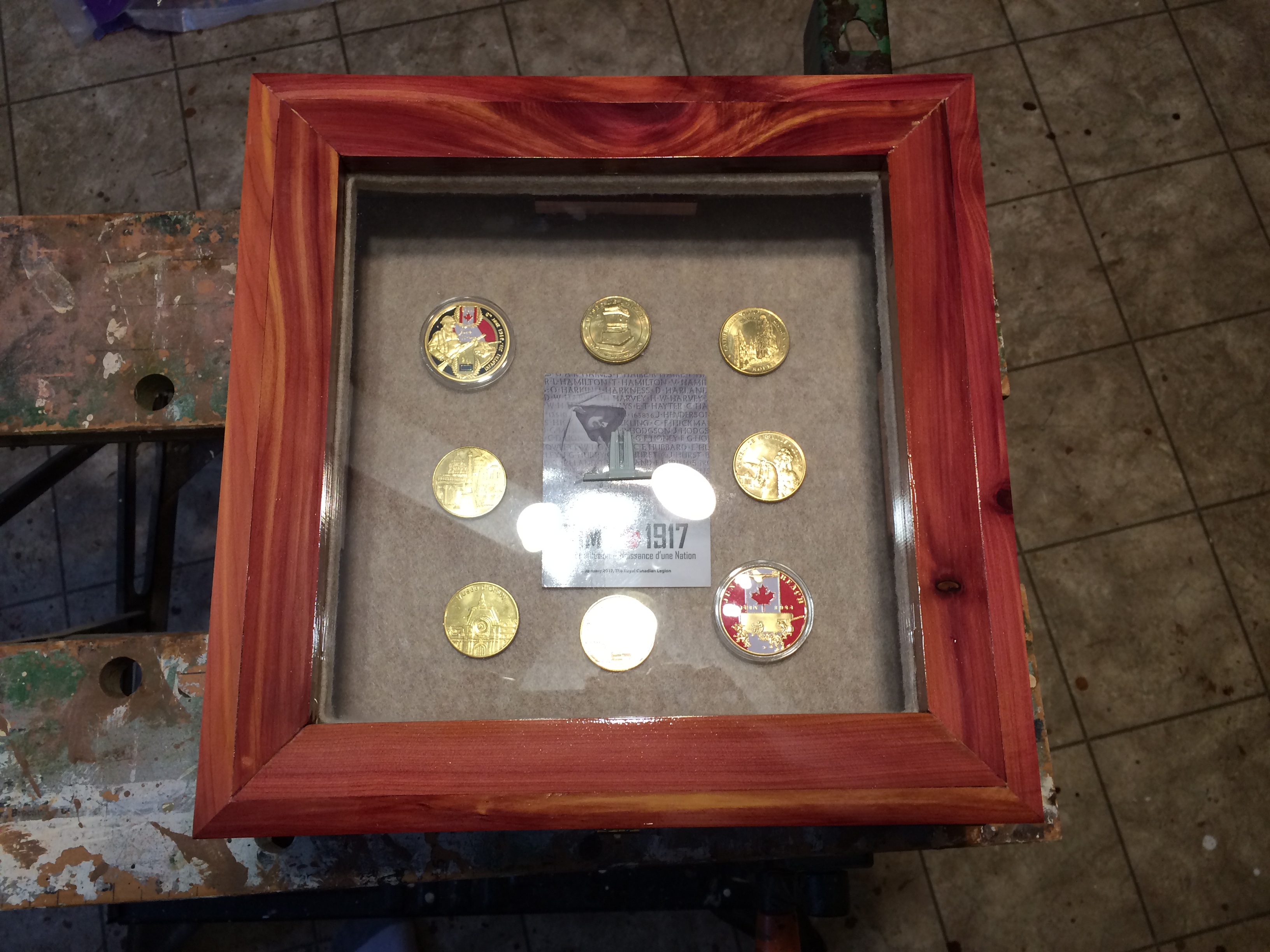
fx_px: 1064
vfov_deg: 48.2
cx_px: 635
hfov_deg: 61.7
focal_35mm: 29
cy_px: 476
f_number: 2.2
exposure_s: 1/30
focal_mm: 4.15
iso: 80
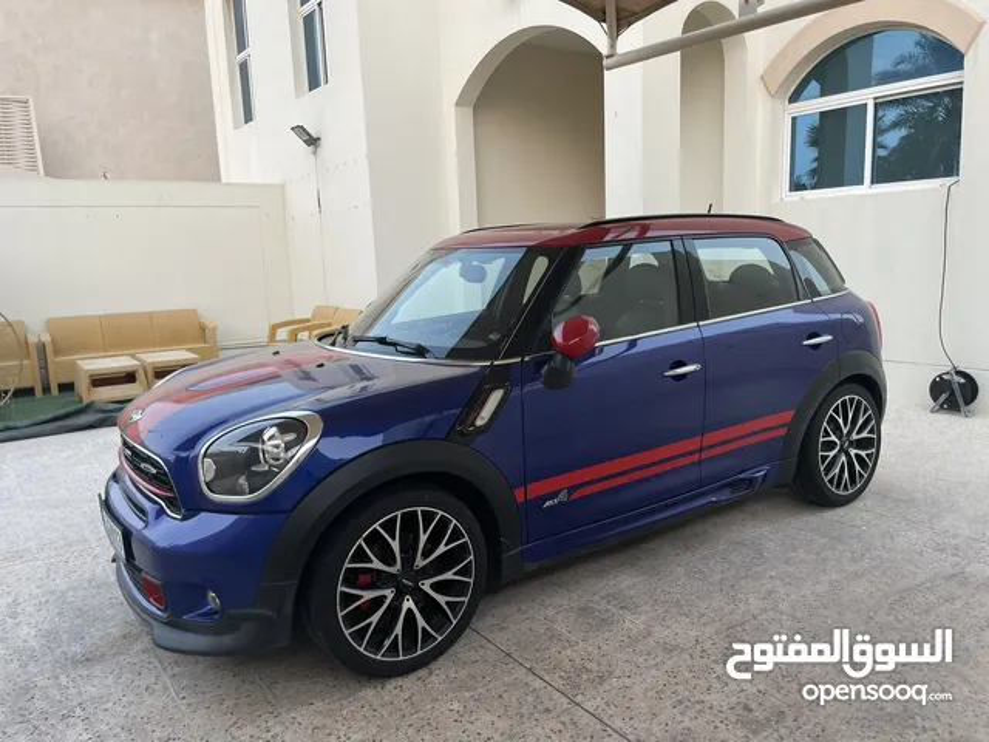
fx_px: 743
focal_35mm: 26
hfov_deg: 67.3
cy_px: 371
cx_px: 494
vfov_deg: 53.1
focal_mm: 4.2
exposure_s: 1/115
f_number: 1.6
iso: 125
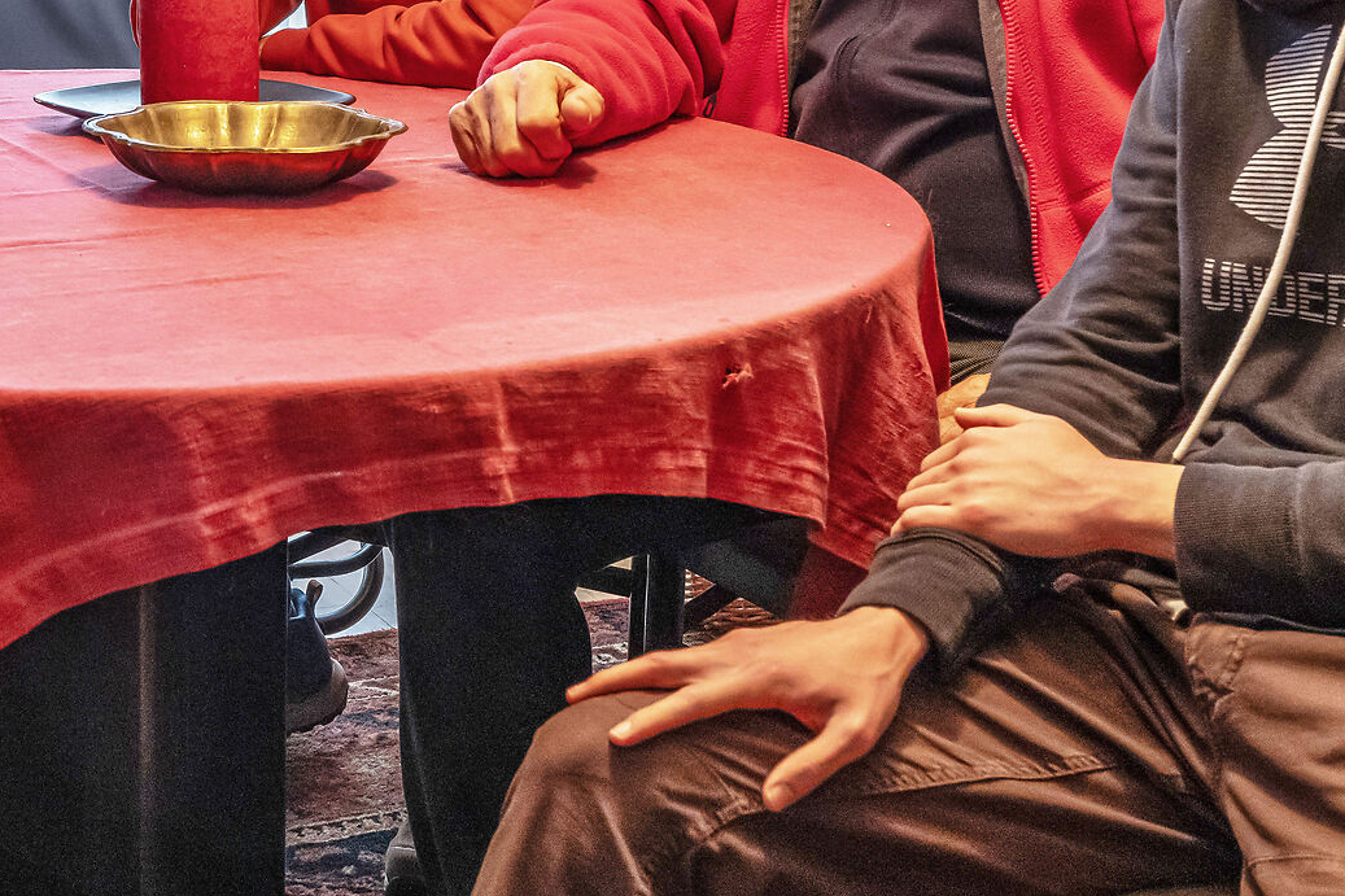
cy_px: 185
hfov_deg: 24.5
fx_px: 3026
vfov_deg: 16.7
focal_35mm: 81
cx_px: 175
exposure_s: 1/30
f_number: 8
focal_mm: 35
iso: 1600
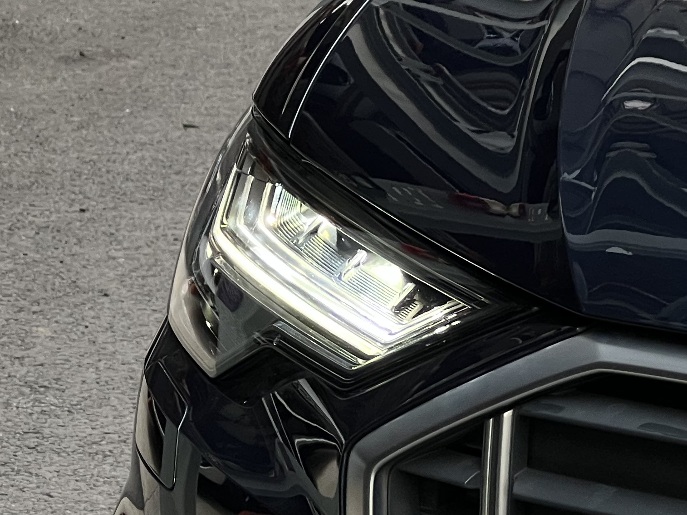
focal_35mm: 205
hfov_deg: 9.6
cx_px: 303
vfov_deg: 7.2
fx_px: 4069
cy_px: 423
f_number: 2.8
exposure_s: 1/102
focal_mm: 9
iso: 80
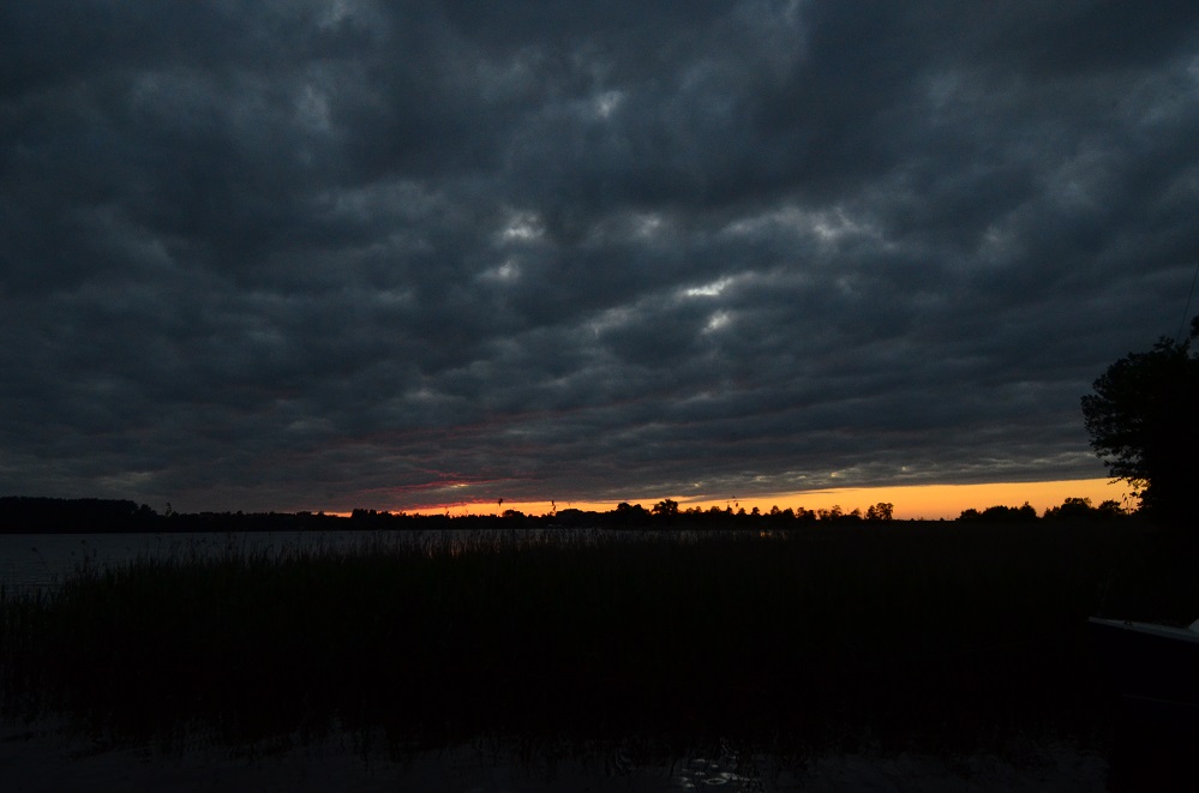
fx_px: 797
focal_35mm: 24
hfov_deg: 73.9
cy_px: 396
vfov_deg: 52.9
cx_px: 600
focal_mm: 16
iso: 1250
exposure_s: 1/400
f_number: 5.6
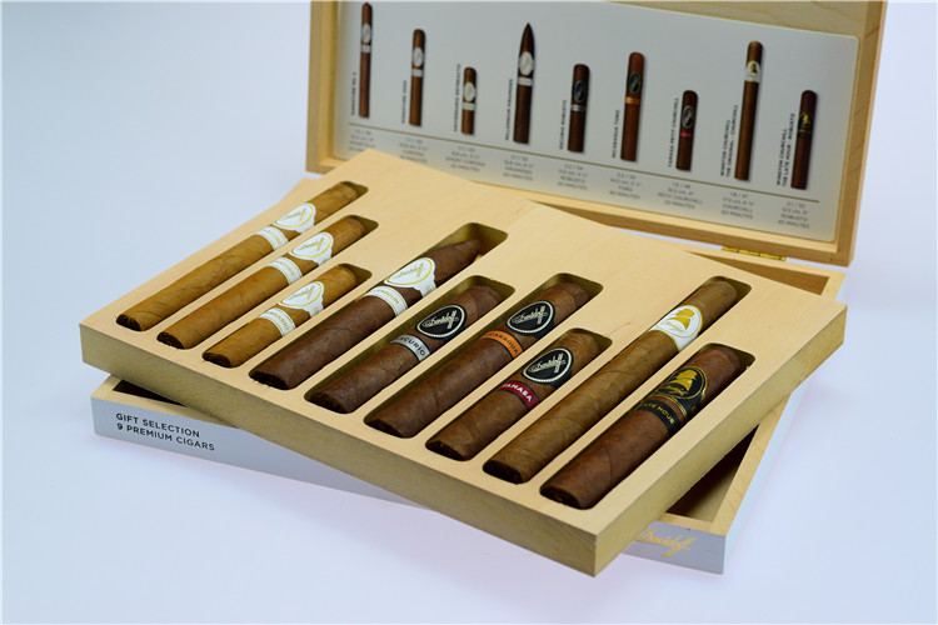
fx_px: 1954
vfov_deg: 18.2
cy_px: 312
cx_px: 469
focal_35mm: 75
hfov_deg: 27.0
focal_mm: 50
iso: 320
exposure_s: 1/125
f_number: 5.6
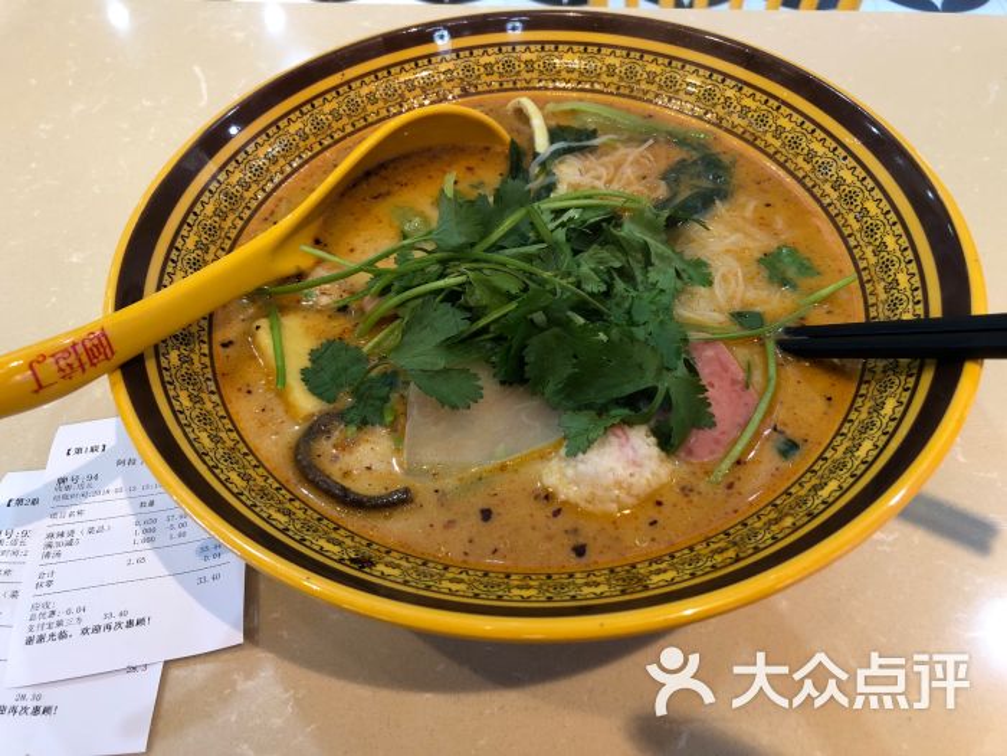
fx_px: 815
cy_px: 378
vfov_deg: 49.7
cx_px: 504
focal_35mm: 28
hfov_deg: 63.4
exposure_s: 1/20
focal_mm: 3.99
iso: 40
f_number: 1.8
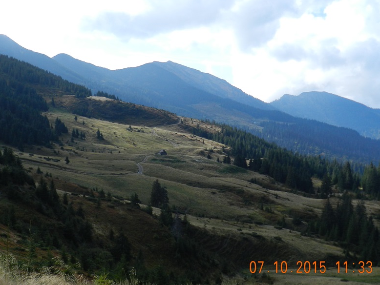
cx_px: 153
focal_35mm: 50
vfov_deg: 29.1
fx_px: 549
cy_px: 119
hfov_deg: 38.0
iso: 160
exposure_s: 1/800
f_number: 4
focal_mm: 6.7
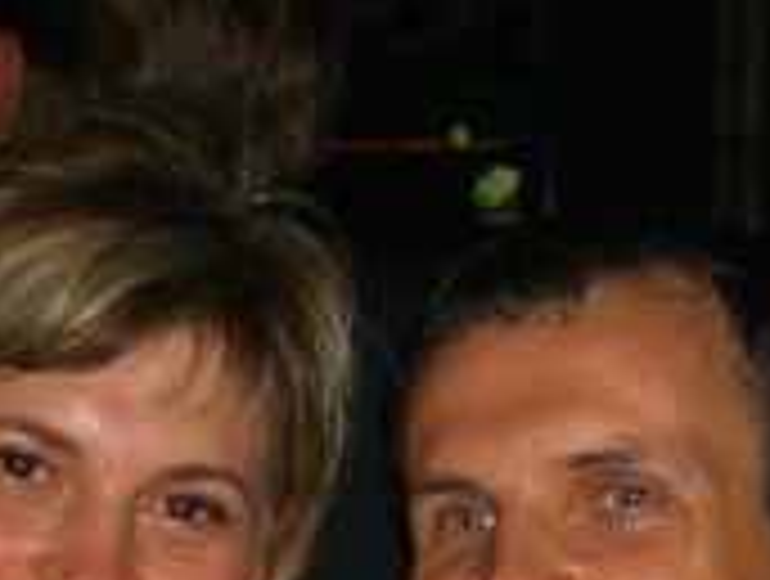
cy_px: 859
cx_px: 261
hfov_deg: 14.8
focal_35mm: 133
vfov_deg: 10.8
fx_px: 2965
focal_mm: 7.9
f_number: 2.8
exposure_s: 1/60
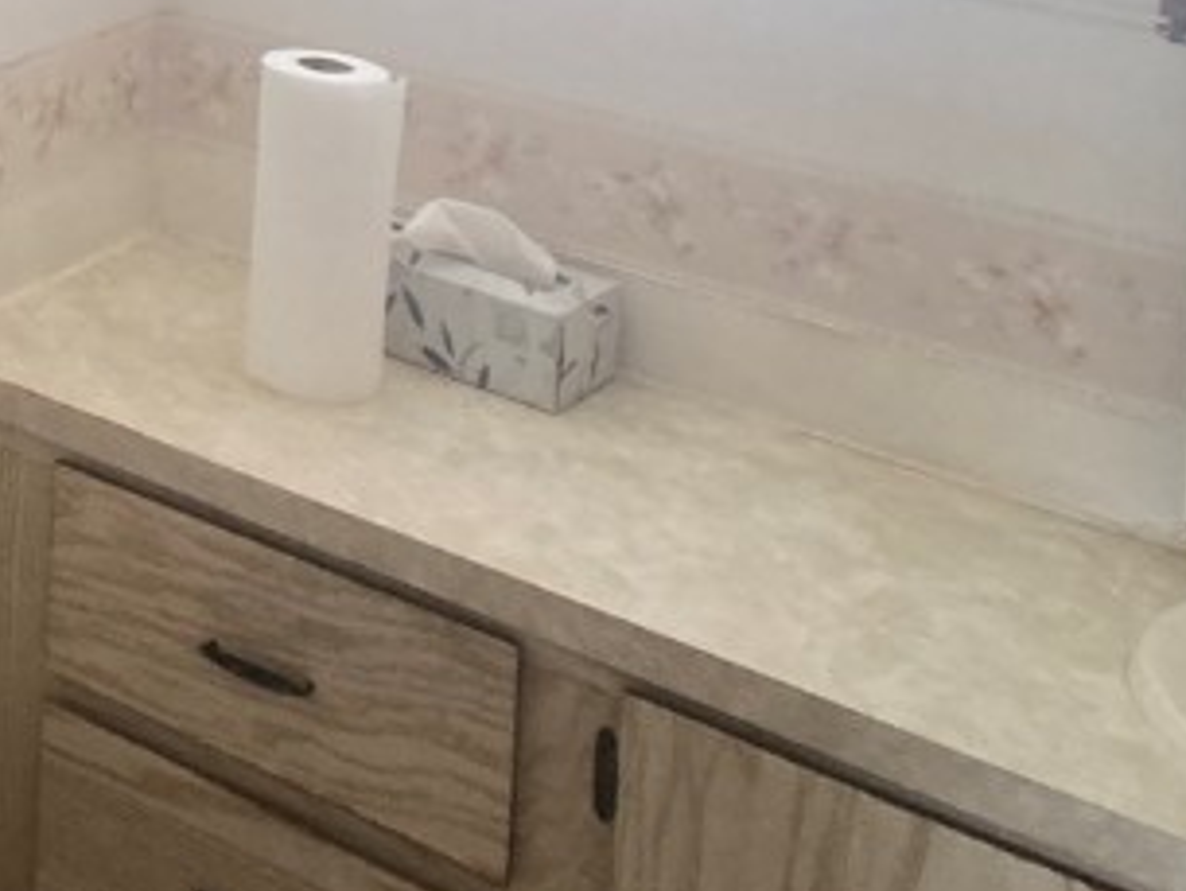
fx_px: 3222
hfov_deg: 18.1
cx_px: -692
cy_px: -451
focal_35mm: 94
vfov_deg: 14.6
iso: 160
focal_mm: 3.99
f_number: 1.8
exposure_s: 1/60
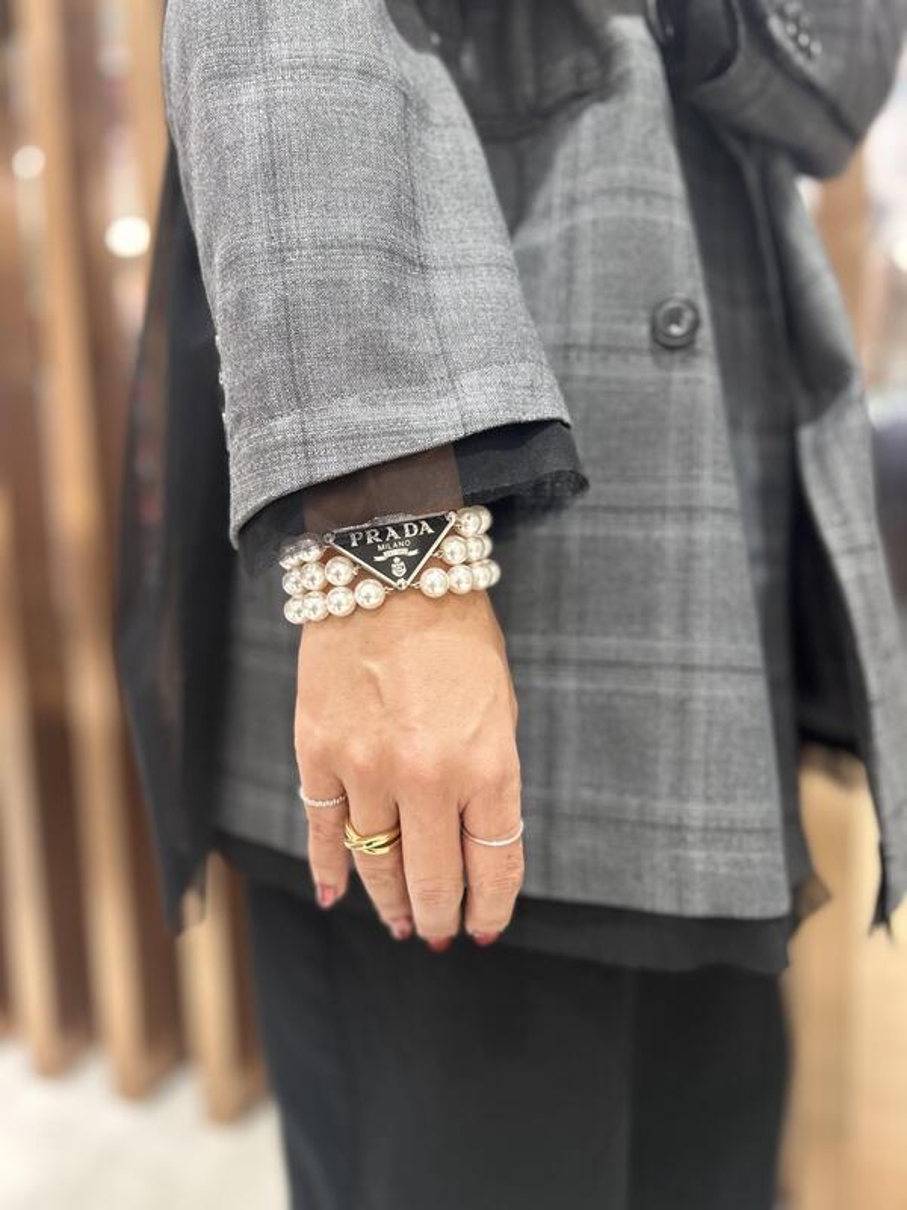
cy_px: 605
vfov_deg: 67.3
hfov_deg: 53.1
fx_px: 908
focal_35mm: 26
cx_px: 454
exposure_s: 1/60
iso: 125
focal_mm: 5.7
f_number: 1.5
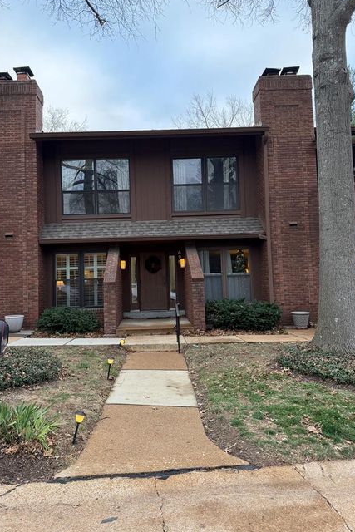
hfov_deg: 49.5
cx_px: 158
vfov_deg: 69.4
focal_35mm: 26
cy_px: 258
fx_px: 384
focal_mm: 6.76
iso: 125
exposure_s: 1/210
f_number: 1.78
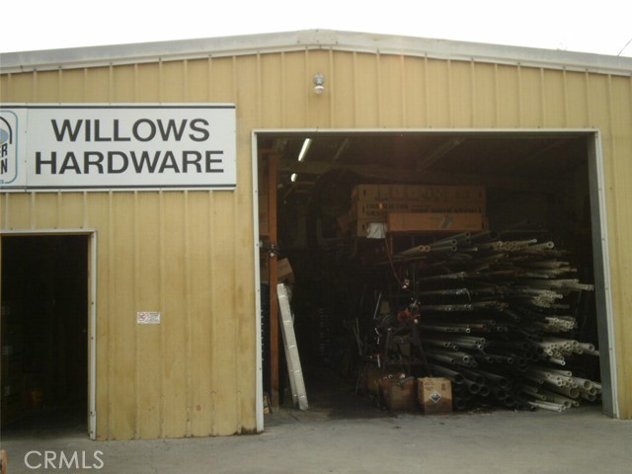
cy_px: 237
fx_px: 785
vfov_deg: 33.6
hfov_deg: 43.9
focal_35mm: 43
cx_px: 316
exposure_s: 1/320
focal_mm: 7.61
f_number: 3.4
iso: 100
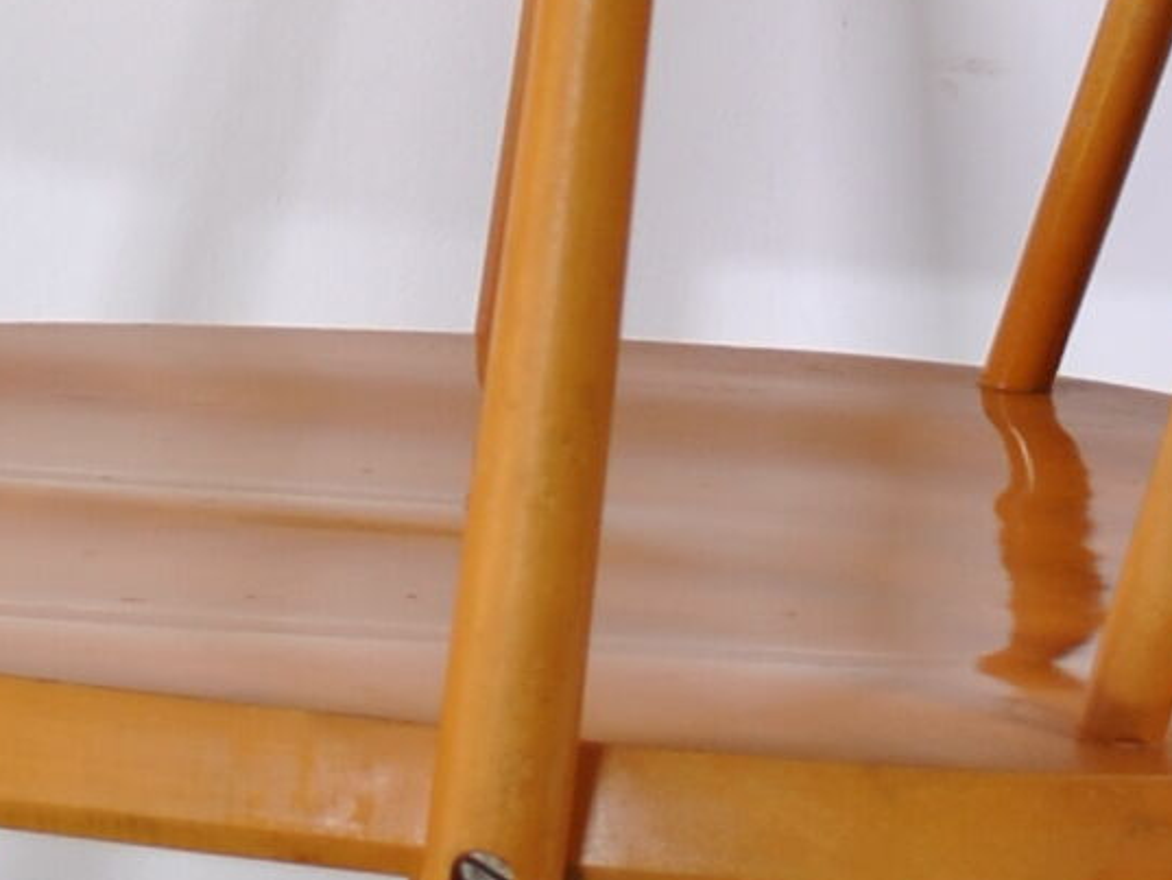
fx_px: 7755
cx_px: 714
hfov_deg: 8.6
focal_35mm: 229
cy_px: -83
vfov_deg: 6.5
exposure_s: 1/80
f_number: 3.8
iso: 100
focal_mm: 22
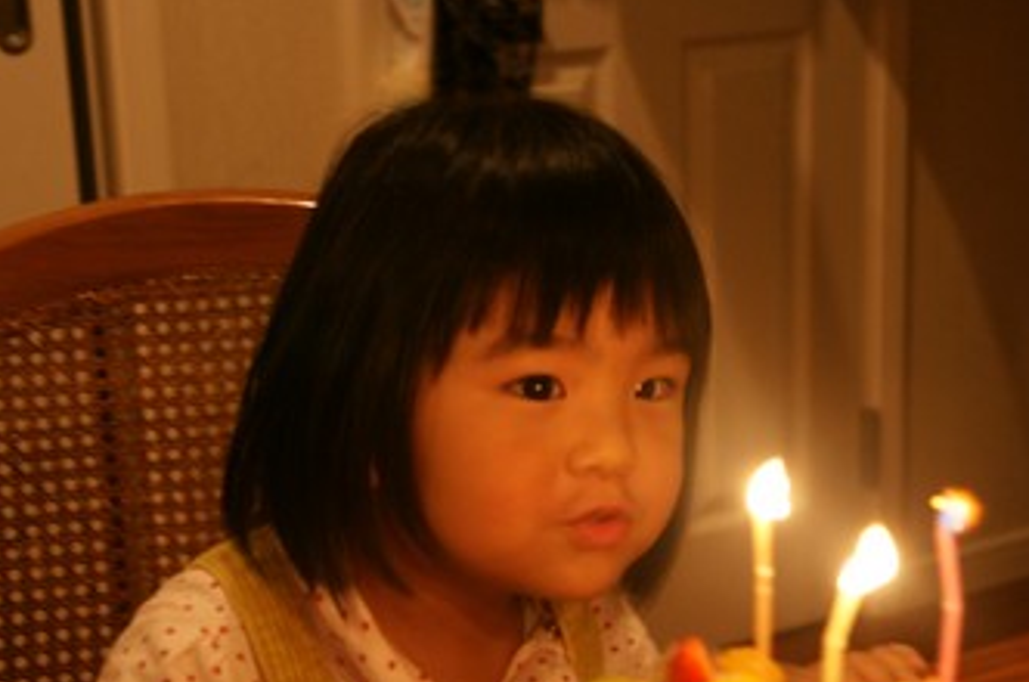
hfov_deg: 26.7
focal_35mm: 76
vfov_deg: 17.9
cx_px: 549
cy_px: 414
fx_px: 2168
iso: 800
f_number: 5
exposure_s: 1/8
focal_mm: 40
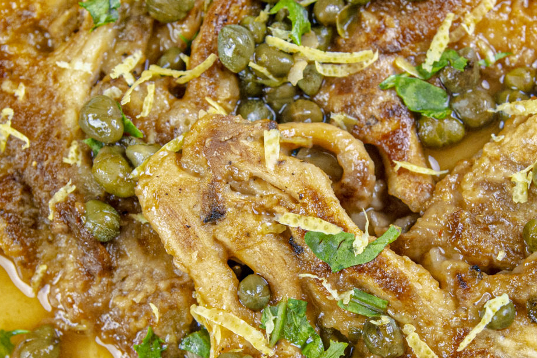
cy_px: 260
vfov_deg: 13.7
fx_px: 1492
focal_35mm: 100
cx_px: 309
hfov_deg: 20.4
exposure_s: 1/320
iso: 250
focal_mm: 24
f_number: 3.2
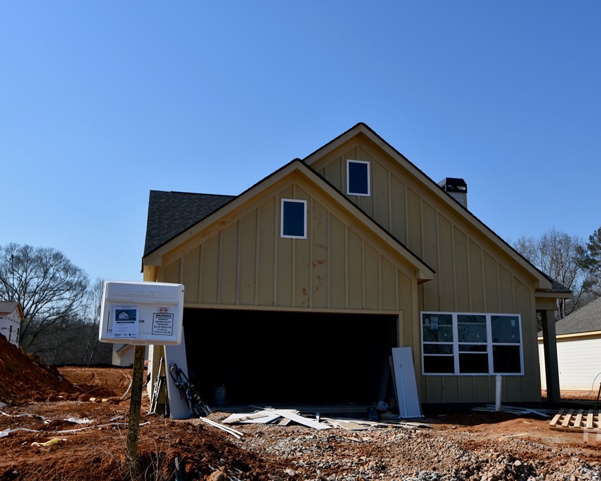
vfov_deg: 43.3
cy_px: 239
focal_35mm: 34
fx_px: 605
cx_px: 307
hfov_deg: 52.8
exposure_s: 1/320
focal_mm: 20
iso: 100
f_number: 9
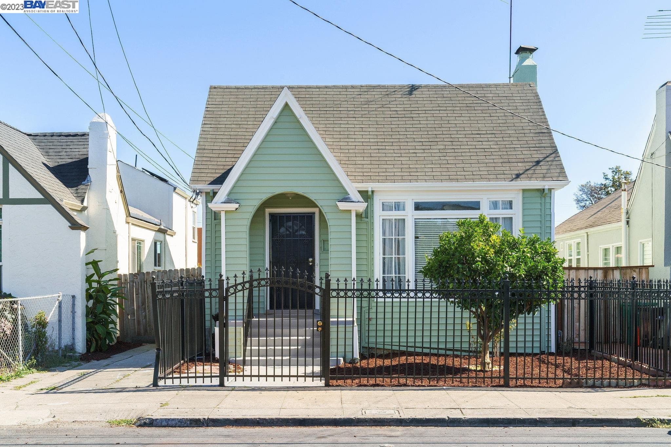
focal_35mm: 41
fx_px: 764
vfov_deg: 32.6
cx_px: 336
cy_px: 224
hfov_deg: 47.4
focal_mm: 41
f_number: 11
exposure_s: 1/200
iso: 400
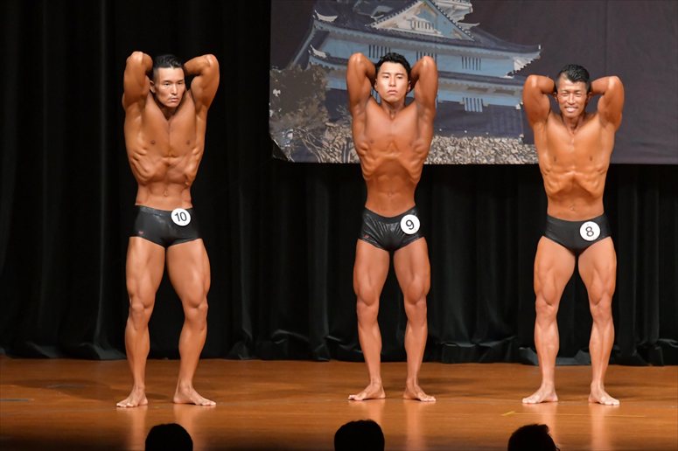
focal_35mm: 255
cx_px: 339
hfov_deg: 8.1
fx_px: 4800
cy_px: 226
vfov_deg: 5.4
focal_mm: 170
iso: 8000
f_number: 5.6
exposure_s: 1/400
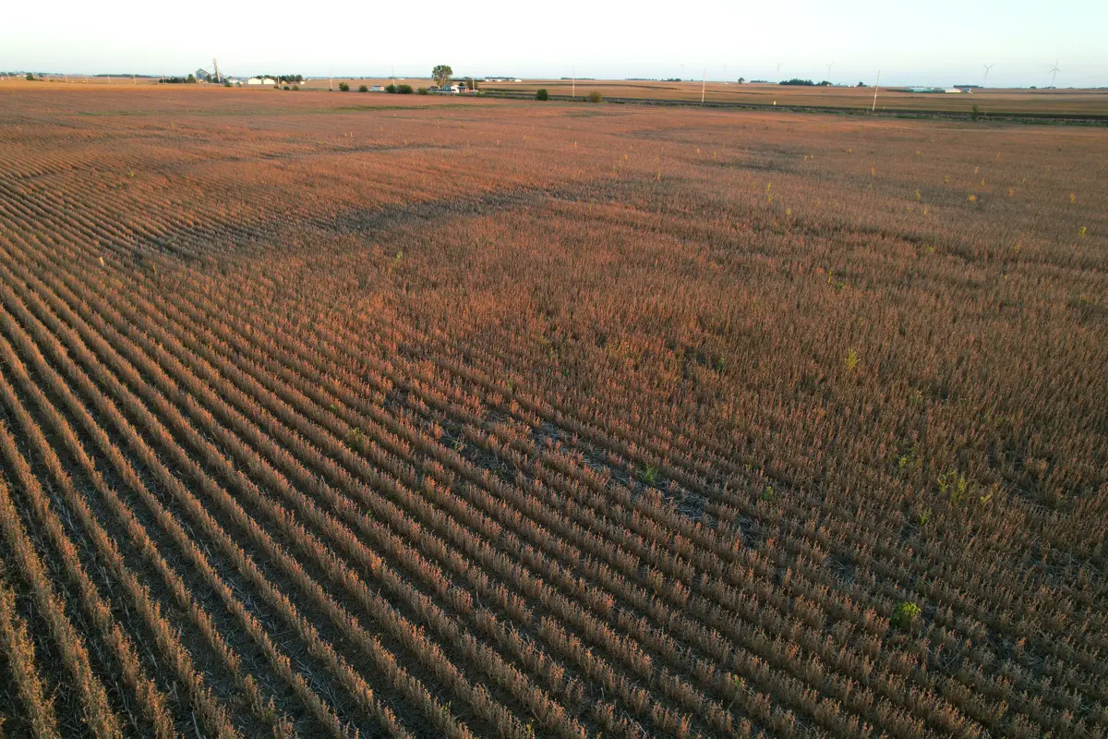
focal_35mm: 22
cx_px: 554
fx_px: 677
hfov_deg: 78.6
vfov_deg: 57.2
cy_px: 370
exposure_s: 1/120
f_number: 2.8
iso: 100
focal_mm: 8.38
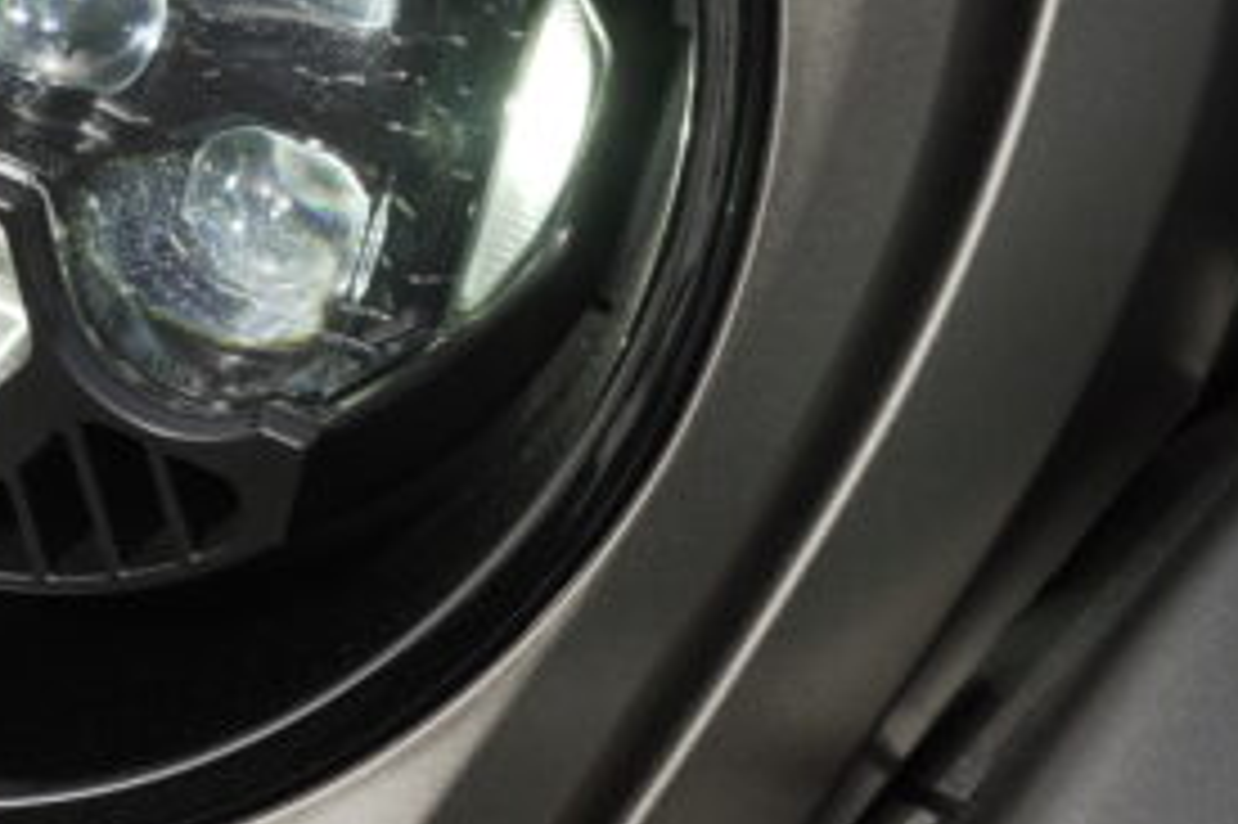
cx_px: 205
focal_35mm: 108
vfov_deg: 12.5
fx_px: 3712
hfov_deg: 18.7
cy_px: 20
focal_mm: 39
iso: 200
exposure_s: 1/125
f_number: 13
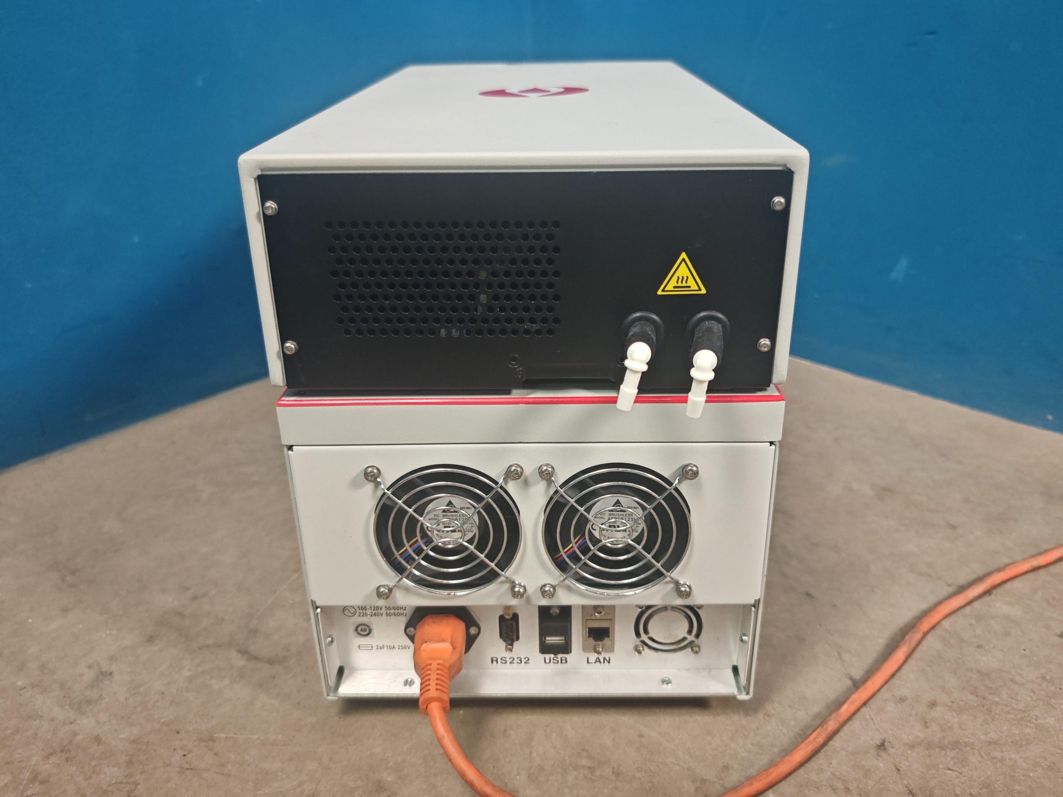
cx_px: 532
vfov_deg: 51.4
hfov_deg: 65.3
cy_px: 398
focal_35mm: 27
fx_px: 829
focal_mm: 6.83
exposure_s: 1/50
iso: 200
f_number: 1.4
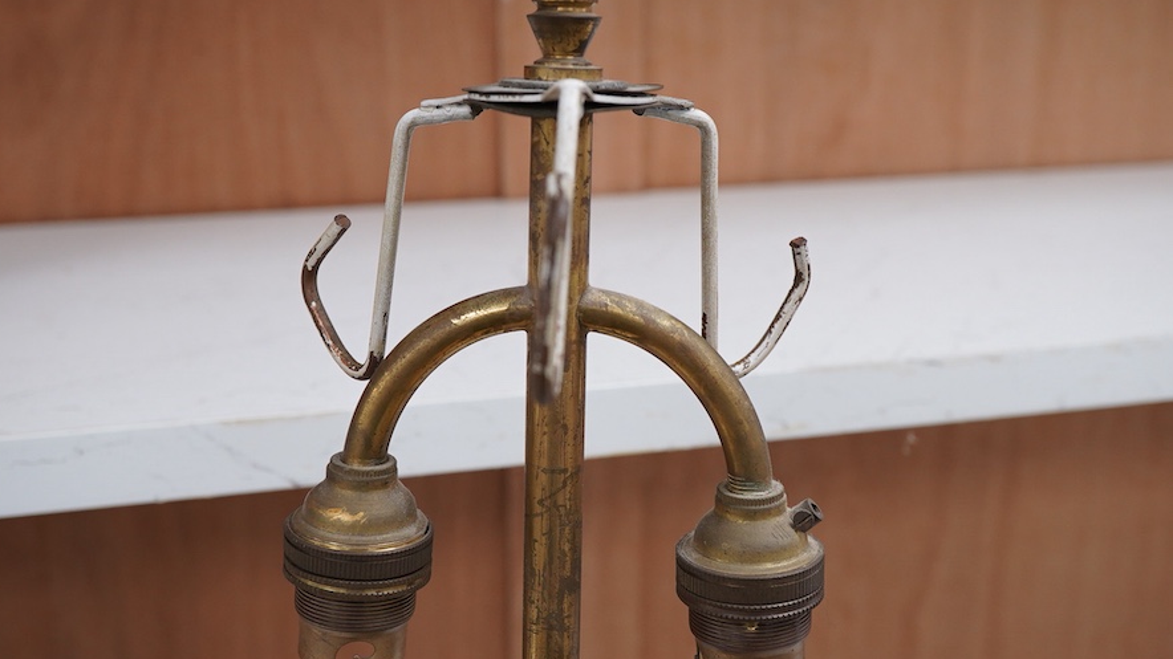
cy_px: 330
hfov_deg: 42.9
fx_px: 1493
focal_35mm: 48
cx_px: 577
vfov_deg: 24.9
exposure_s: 1/125
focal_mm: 30
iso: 1250
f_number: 9
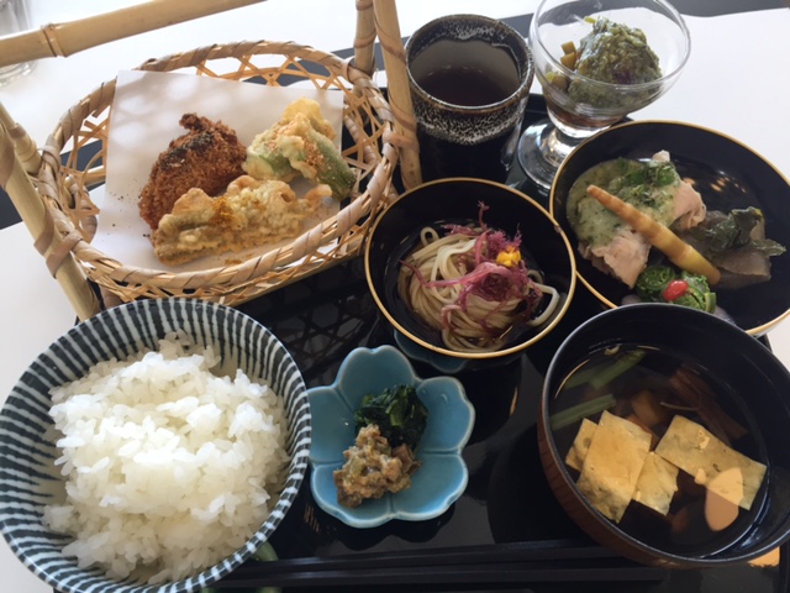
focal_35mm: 29
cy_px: 296
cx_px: 395
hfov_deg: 61.7
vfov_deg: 48.2
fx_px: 662
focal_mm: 4.15
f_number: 2.2
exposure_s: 1/40
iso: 32
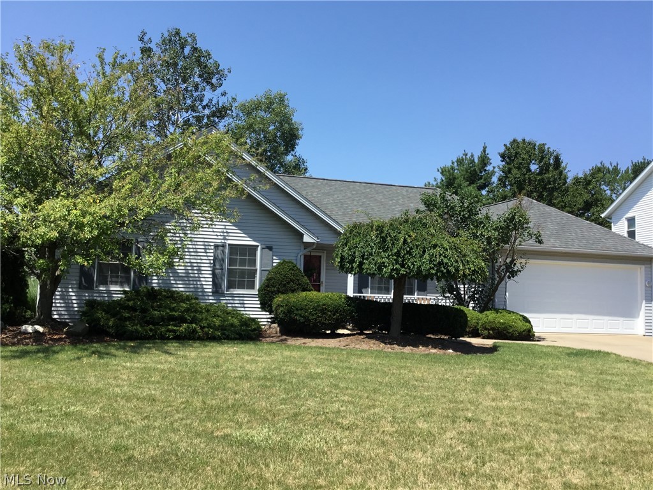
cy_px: 245
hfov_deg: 58.4
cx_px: 326
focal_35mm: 31
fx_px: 585
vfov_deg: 45.4
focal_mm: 3.3
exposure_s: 1/1018
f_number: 2.4
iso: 25
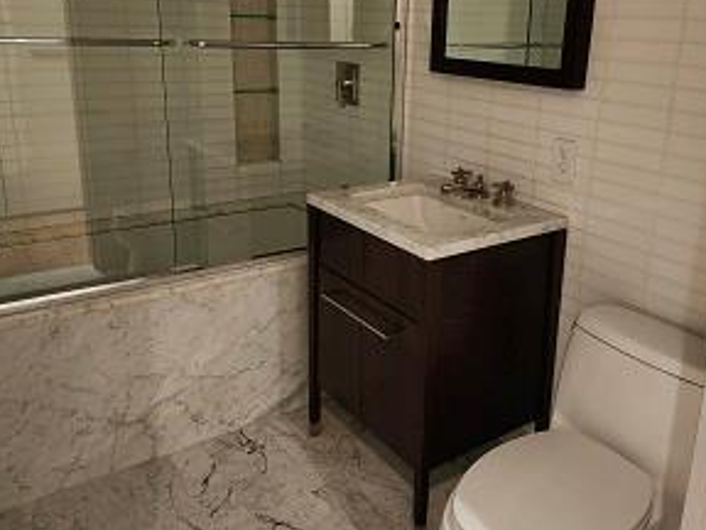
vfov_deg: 43.9
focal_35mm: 32
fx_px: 653
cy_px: 213
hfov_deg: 56.6
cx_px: 404
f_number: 1.8
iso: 800
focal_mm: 5.54
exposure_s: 1/24
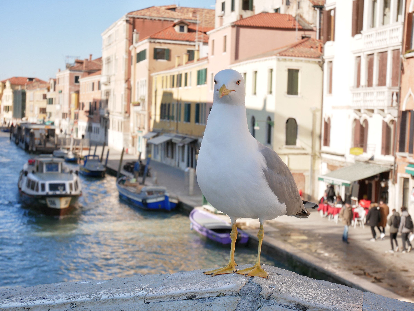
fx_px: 670
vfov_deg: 26.1
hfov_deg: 34.3
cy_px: 156
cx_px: 207
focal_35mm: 56
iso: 200
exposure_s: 1/640
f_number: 5.5
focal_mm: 28
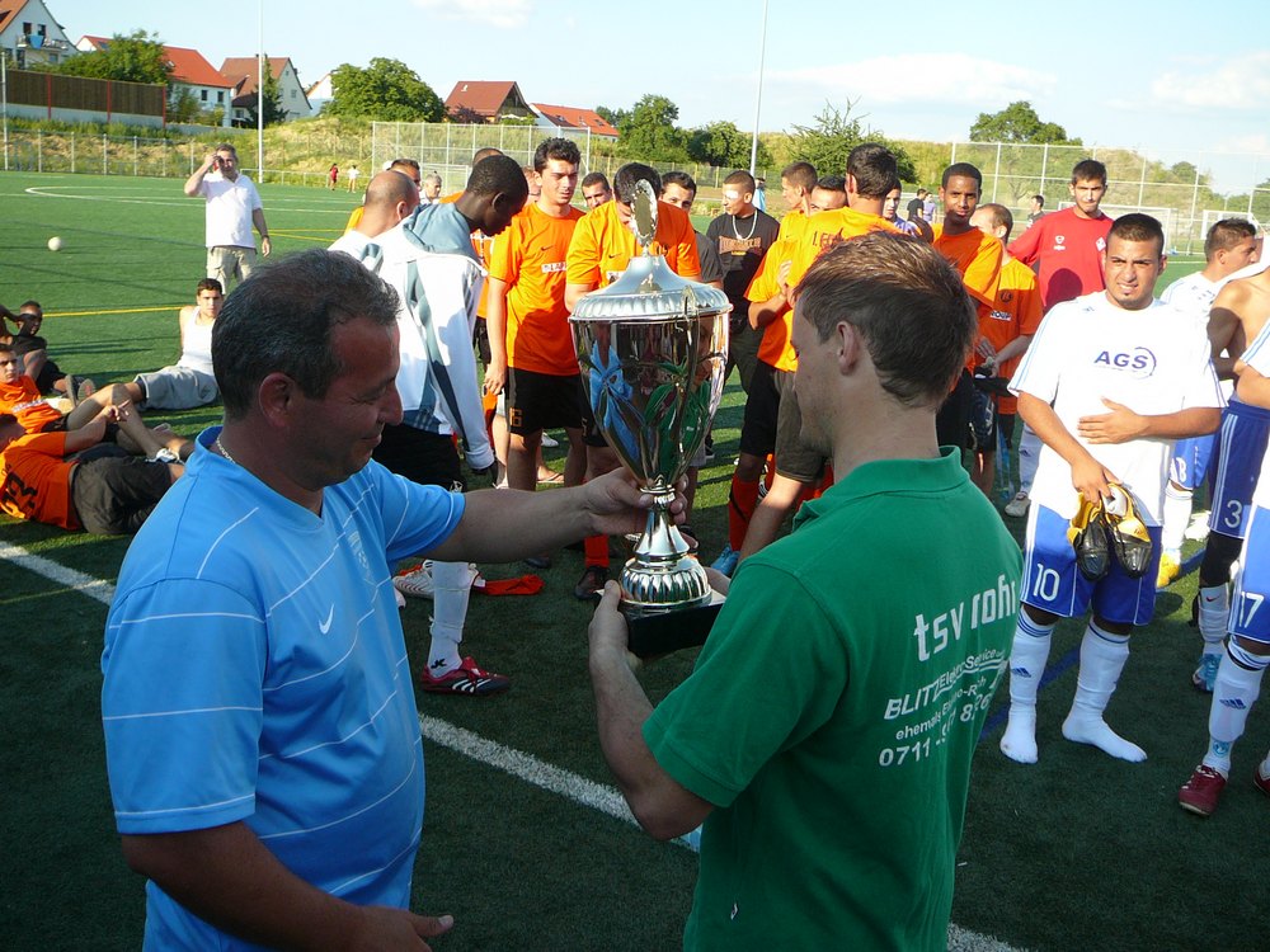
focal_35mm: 35
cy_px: 476
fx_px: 1284
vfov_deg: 40.7
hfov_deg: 52.6
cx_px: 635
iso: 80
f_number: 2.8
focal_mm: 5.2
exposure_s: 1/400
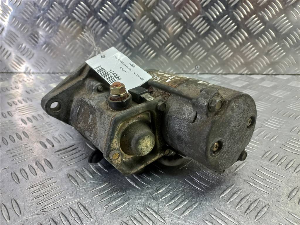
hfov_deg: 69.4
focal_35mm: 25
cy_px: 112
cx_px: 150
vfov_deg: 54.9
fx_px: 217
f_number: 1.8
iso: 100
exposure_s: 1/50
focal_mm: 4.6
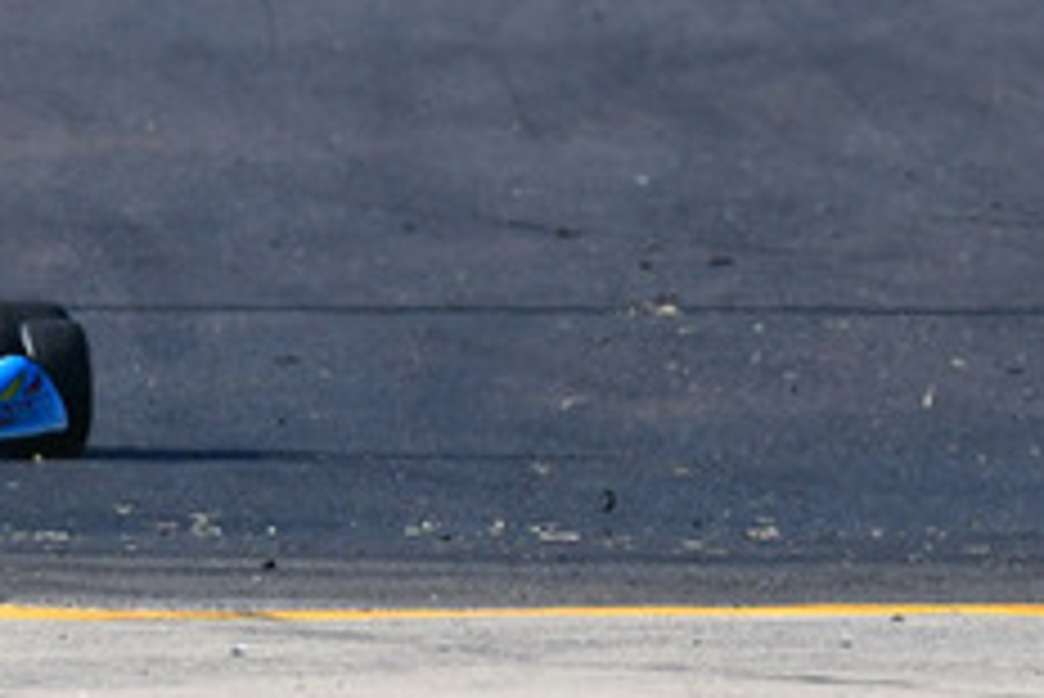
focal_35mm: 2328
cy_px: 72
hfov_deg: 0.9
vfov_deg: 0.6
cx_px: -212
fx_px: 67552
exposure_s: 1/640
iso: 500
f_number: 10
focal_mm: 450
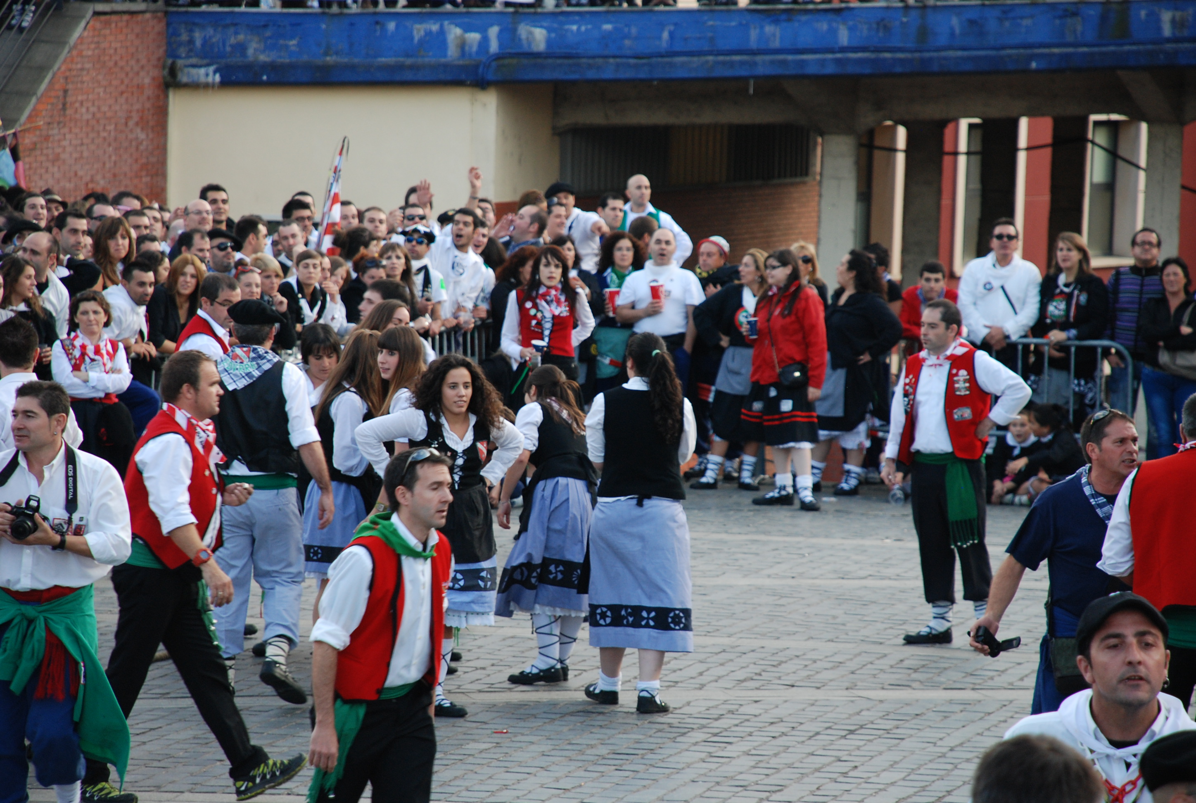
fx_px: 6741
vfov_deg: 6.8
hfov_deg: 10.1
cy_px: 402
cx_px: 598
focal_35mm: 202
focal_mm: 135
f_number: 5.6
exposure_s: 1/80
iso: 400
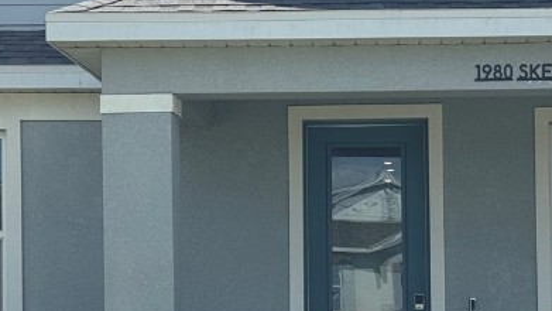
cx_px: 384
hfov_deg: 15.6
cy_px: 206
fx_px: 2005
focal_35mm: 137
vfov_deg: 8.9
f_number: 1.78
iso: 64
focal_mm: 6.76
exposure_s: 1/4310
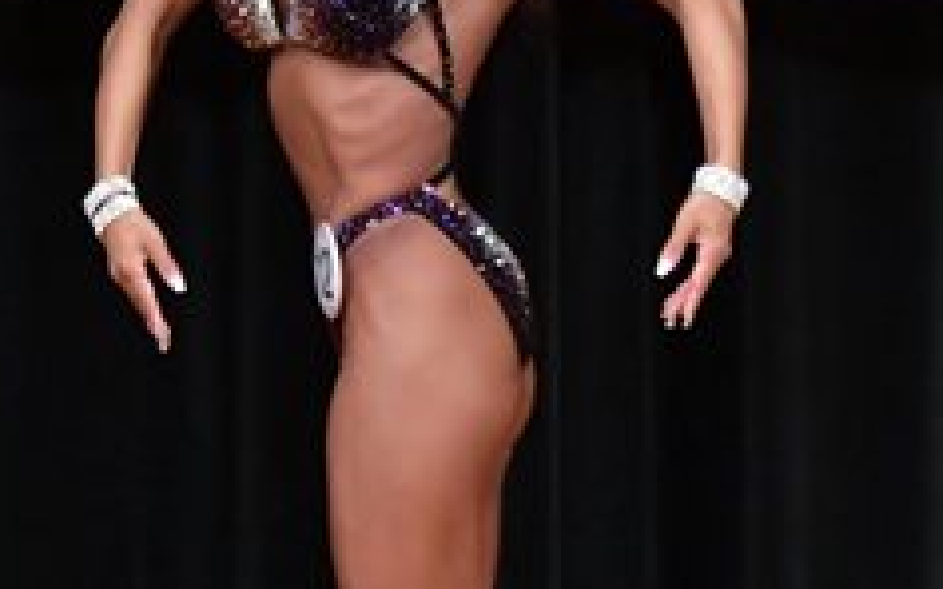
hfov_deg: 2.2
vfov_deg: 1.4
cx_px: -30
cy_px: 362
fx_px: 24435
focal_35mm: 951
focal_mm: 190
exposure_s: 1/400
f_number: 5.6
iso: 5000
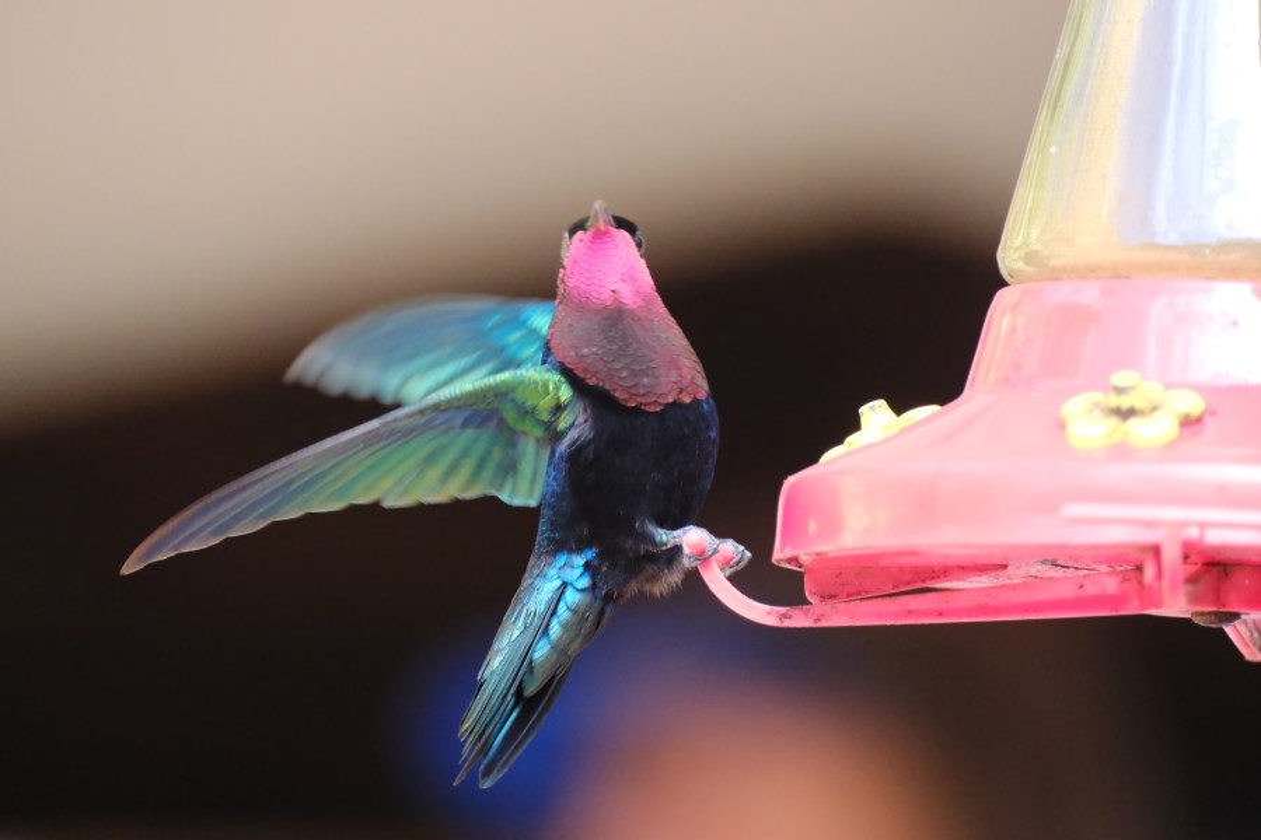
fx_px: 15761
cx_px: 630
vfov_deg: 3.1
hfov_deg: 4.6
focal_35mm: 450
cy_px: 420
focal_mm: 300
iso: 6400
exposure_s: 1/500
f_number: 6.4
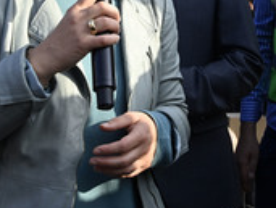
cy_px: -5
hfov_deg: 21.5
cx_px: 144
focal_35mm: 91
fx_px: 727
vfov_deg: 16.0
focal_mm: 36
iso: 1600
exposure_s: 1/800
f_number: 10
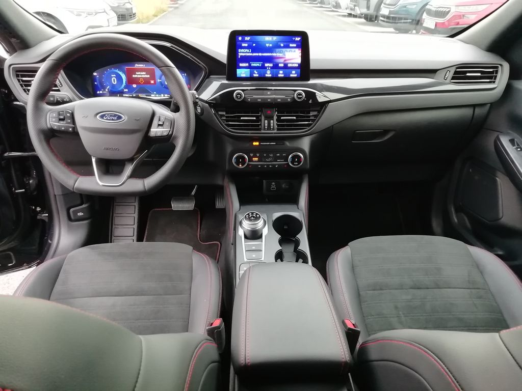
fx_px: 392
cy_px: 196
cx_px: 261
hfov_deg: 67.3
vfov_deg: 53.1
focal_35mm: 26
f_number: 2.2
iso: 320
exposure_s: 1/33.3
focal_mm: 3.21
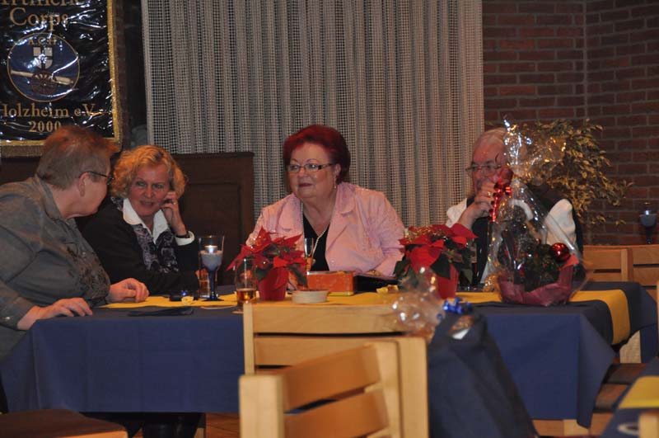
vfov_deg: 13.0
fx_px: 1919
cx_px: 330
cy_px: 219
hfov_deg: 19.5
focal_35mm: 105
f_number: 5
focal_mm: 70
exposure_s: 1/60
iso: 1100
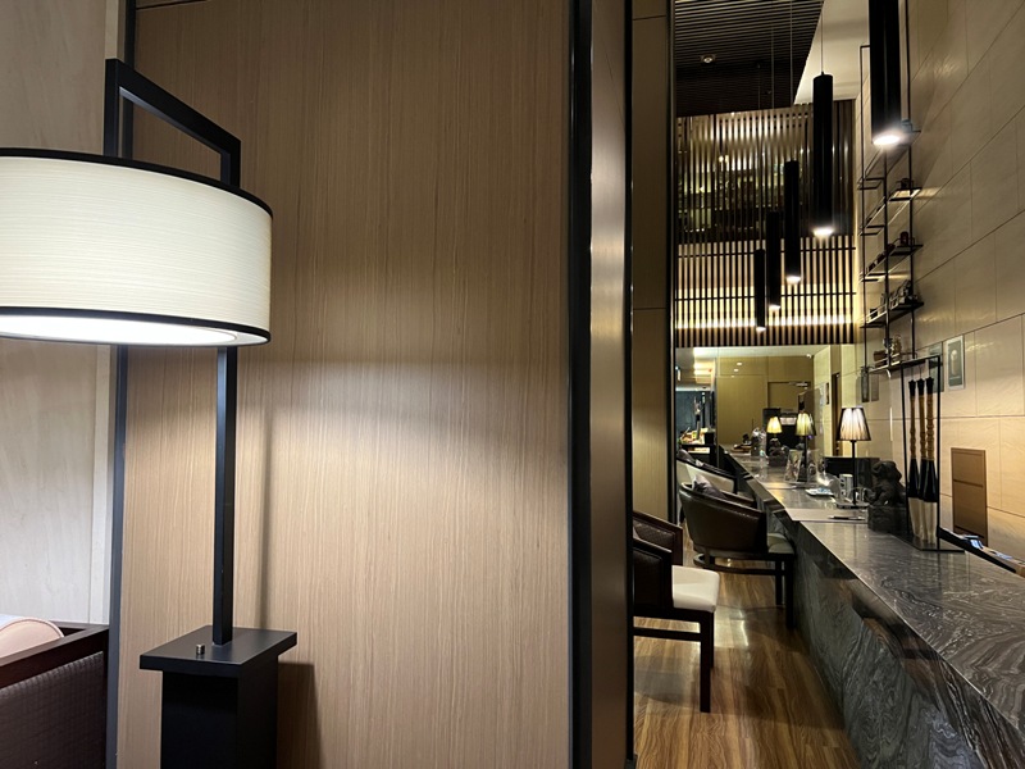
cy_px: 384
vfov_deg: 53.1
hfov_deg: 67.3
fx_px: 770
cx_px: 512
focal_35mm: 26
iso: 500
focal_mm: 5.7
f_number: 1.5
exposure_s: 1/60
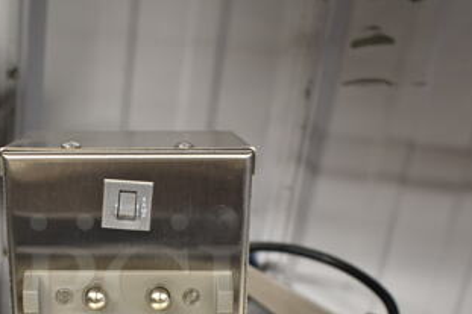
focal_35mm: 53
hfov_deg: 36.8
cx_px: 132
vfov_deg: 24.7
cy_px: 284
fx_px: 694
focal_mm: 18
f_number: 3.5
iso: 400
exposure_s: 1/30
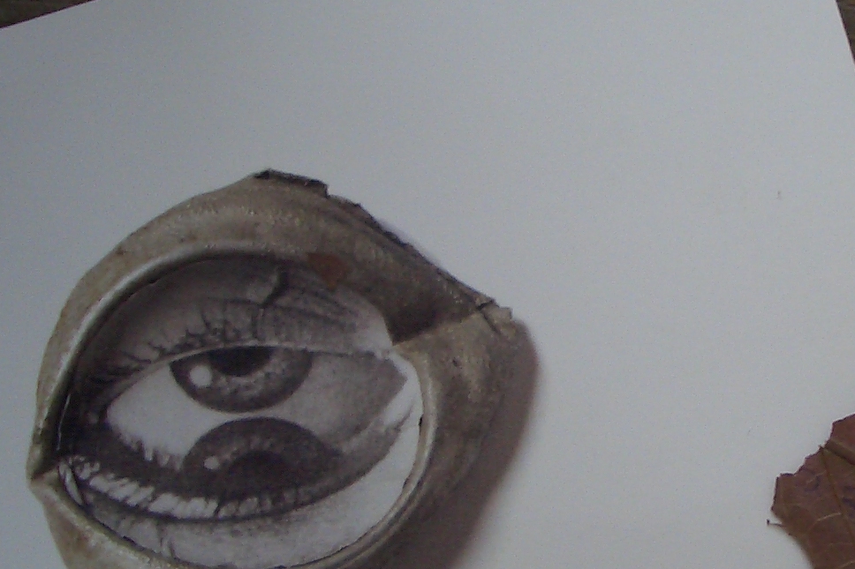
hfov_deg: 25.8
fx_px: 1828
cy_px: 307
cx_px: 685
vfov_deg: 17.7
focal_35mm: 77
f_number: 2.6
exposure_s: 1/60
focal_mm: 5.8
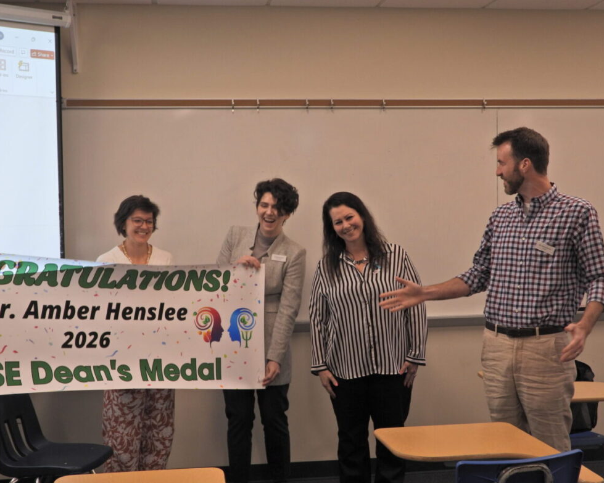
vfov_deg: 30.2
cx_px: 303
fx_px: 894
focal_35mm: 50
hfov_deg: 37.3
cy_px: 245
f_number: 3.2
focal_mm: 8.5
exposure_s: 1/50
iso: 100
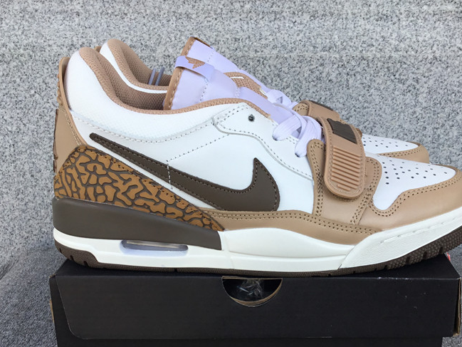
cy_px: 229
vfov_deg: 33.3
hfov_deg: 43.8
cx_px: 260
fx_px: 574
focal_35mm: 43
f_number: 2.4
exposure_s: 1/342
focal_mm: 3.3
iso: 25
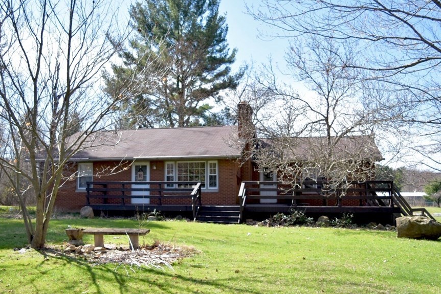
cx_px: 212
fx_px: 417
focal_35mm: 34
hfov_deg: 55.8
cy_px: 159
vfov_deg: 38.9
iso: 320
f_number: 3.5
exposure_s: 1/1600
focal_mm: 18
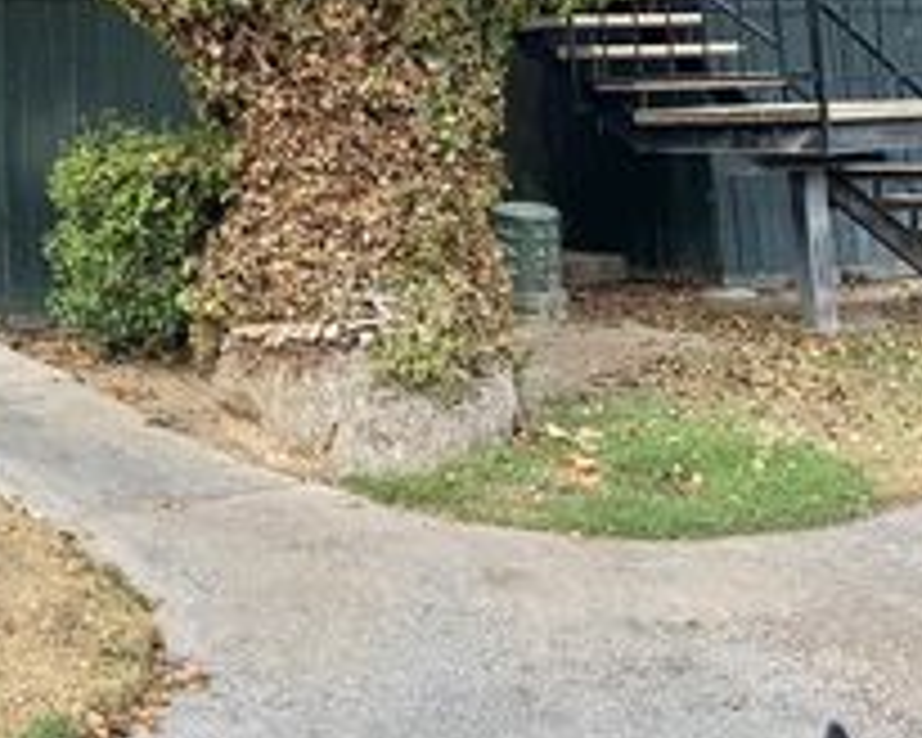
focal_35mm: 57
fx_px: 1555
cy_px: -29
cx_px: -162
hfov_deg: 28.9
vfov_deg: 25.2
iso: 80
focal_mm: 6.76
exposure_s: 1/2053
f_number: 1.78
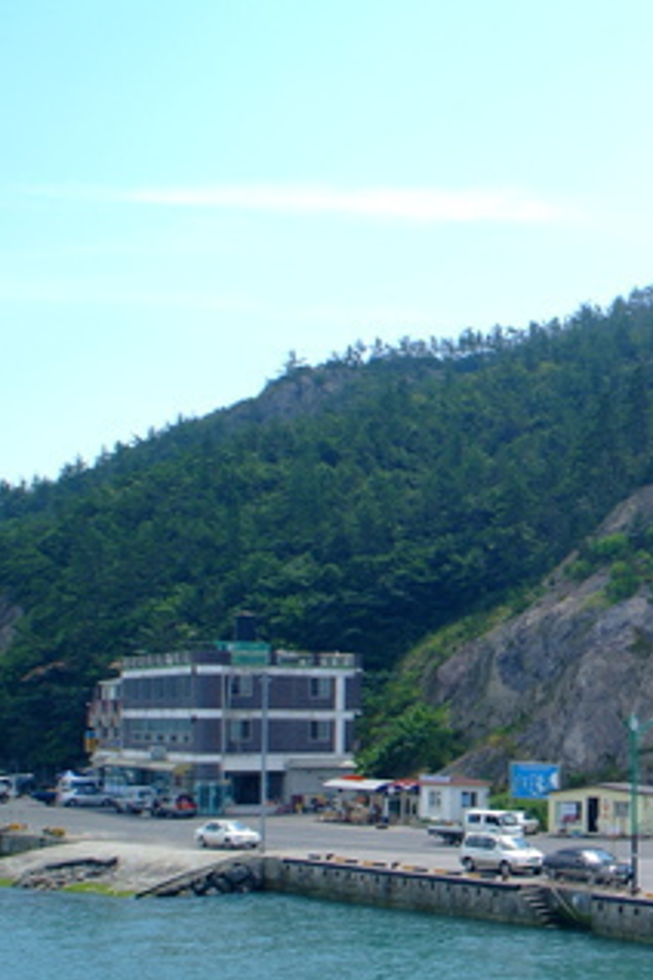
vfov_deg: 30.2
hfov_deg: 18.9
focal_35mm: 66
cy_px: 696
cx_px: 879
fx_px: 1796
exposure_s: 1/250
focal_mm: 20
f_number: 8
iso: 100
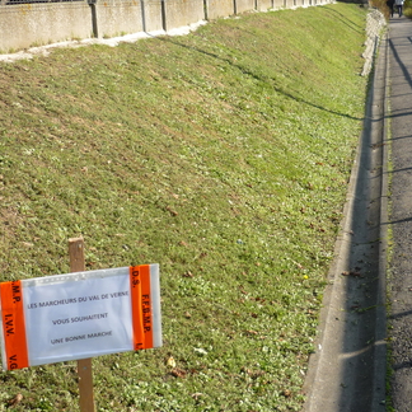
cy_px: 191
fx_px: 727
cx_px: 290
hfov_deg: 31.3
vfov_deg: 31.6
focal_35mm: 54
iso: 100
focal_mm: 5.5
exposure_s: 1/640
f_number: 2.8
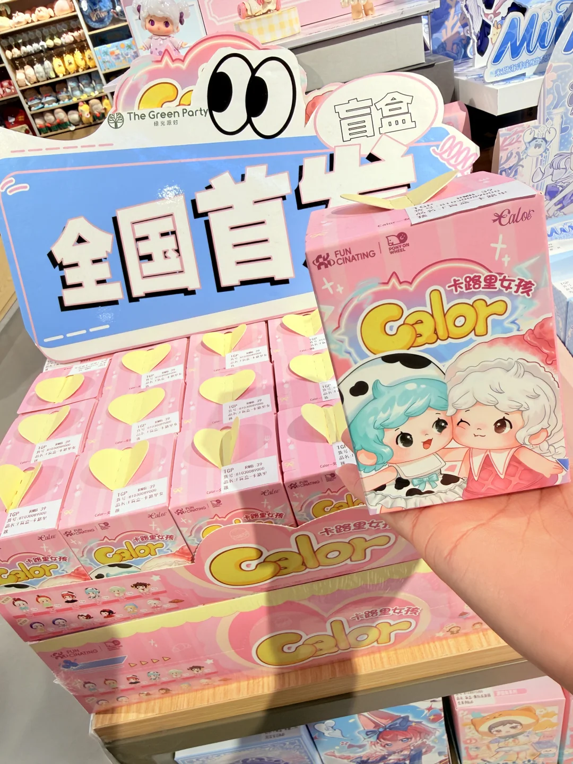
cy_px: 382
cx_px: 286
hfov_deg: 56.8
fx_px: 530
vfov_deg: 71.6
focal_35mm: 24
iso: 40
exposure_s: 1/151
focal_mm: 2.22
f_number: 2.2
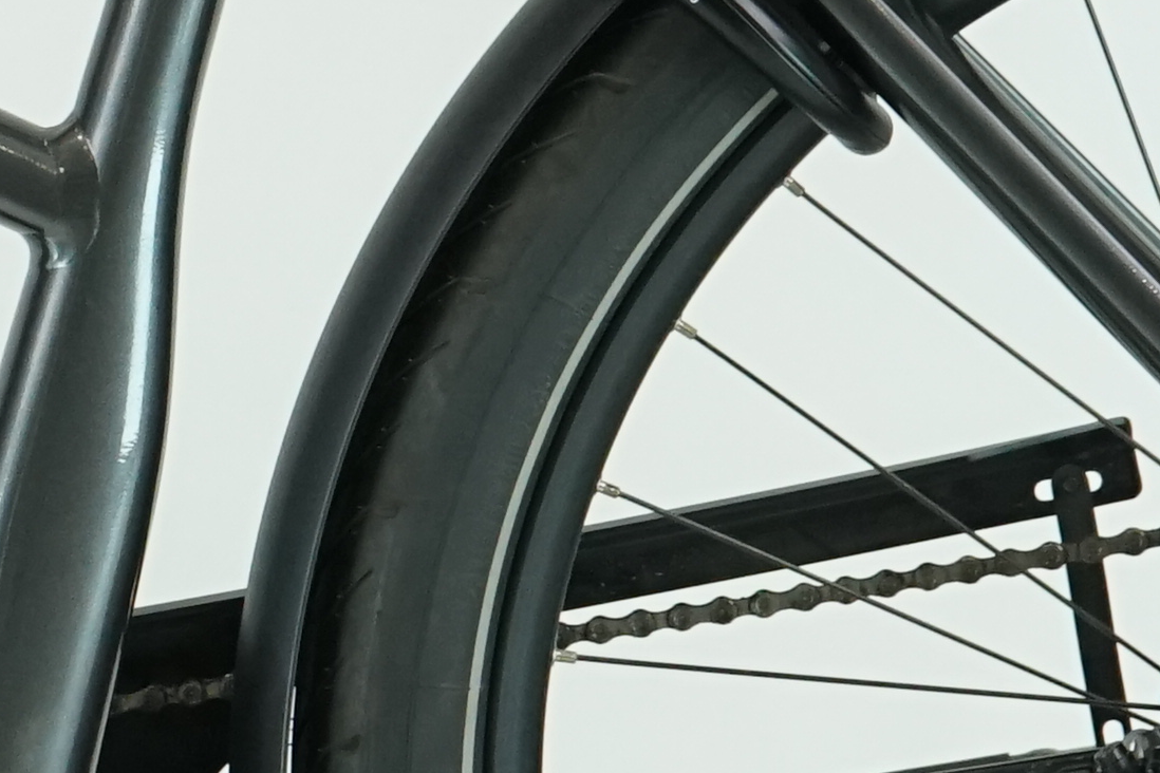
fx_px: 10214
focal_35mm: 317
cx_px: -428
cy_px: 38
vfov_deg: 4.3
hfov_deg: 6.4
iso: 1600
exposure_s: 1/200
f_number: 6.3
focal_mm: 58
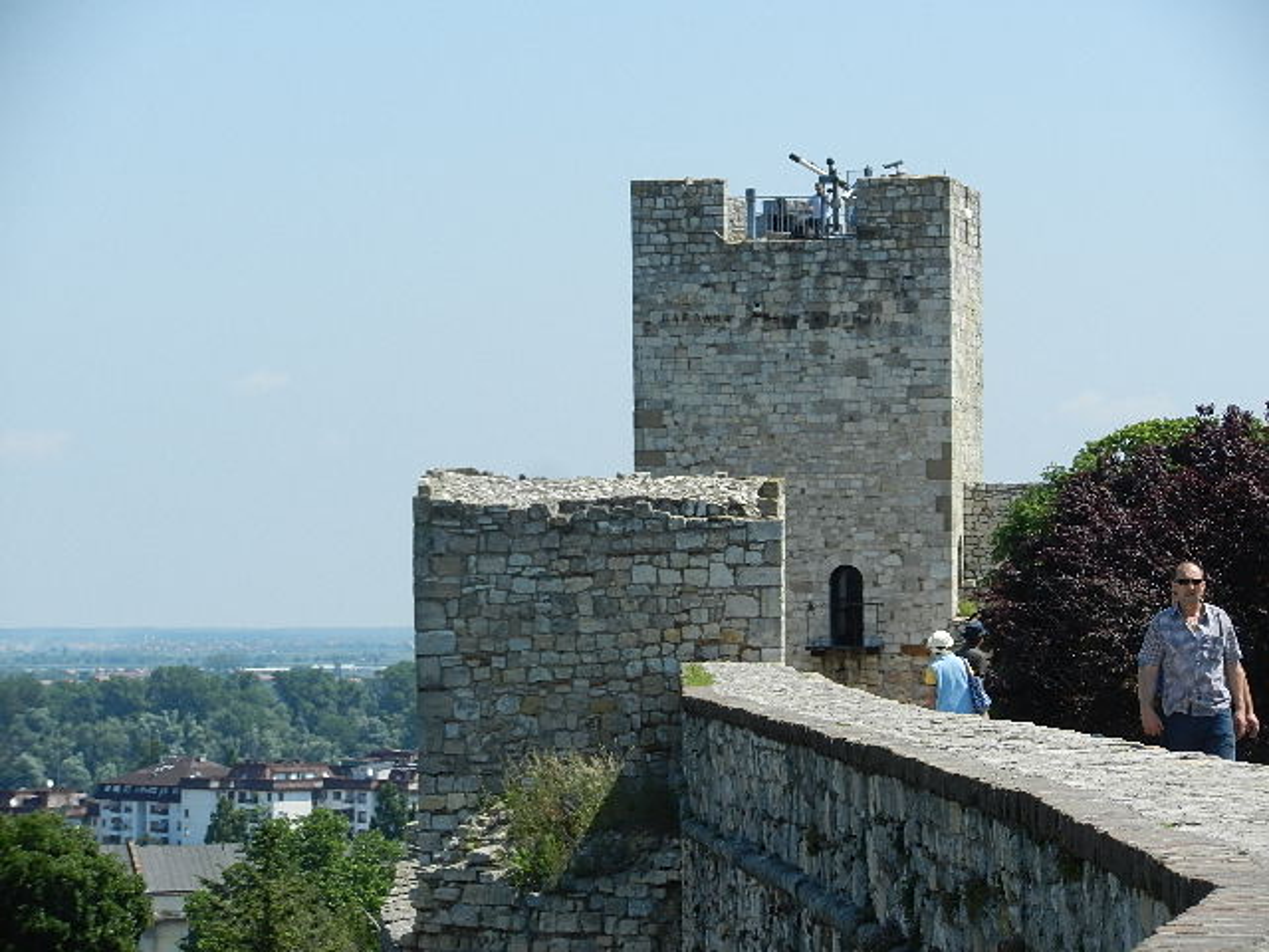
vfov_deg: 10.3
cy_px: 476
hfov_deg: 13.7
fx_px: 5279
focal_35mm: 144
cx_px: 634
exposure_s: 1/800
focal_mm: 25.9
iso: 160
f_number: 5.2
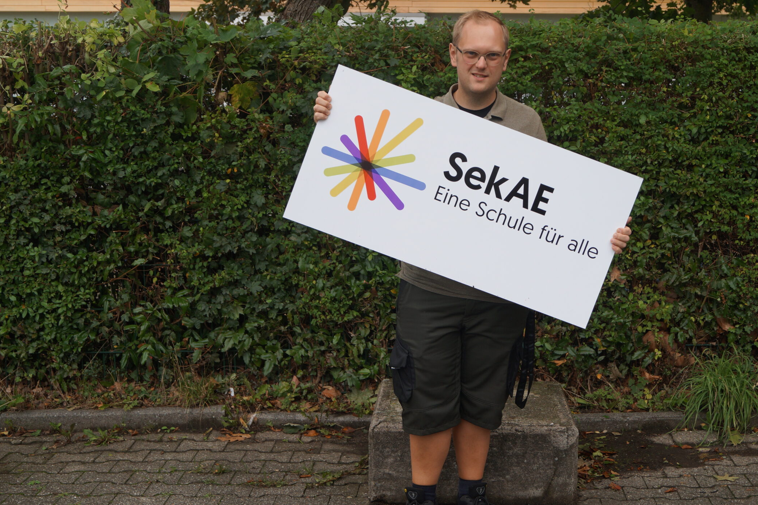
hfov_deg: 36.1
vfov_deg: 24.6
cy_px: 270
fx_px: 1158
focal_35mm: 55
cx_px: 449
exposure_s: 1/160
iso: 125
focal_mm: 30
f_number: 4.5
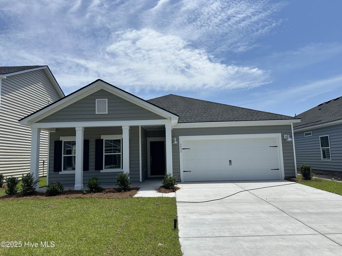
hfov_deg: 71.6
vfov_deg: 56.8
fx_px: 237
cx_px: 171
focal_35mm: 24
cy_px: 128
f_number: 1.78
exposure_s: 1/8929
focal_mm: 6.86
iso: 80
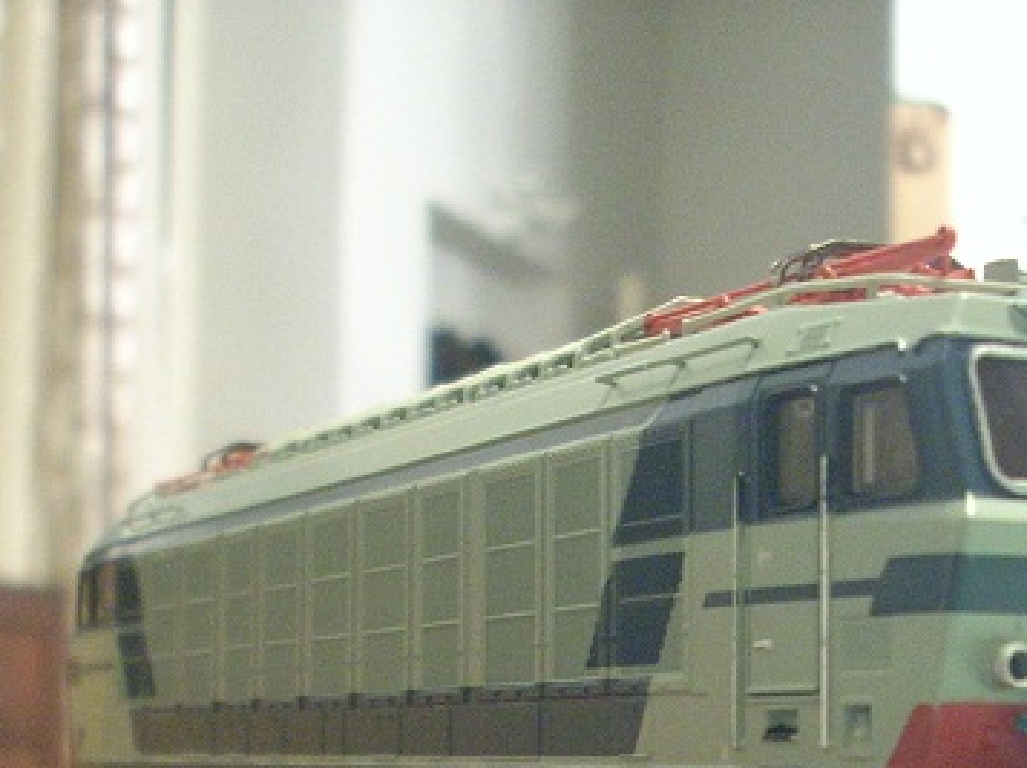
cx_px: 843
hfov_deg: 23.2
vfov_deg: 17.2
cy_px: 826
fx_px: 2460
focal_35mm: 83
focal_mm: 6.2
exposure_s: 1/4
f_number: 2.8
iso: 336
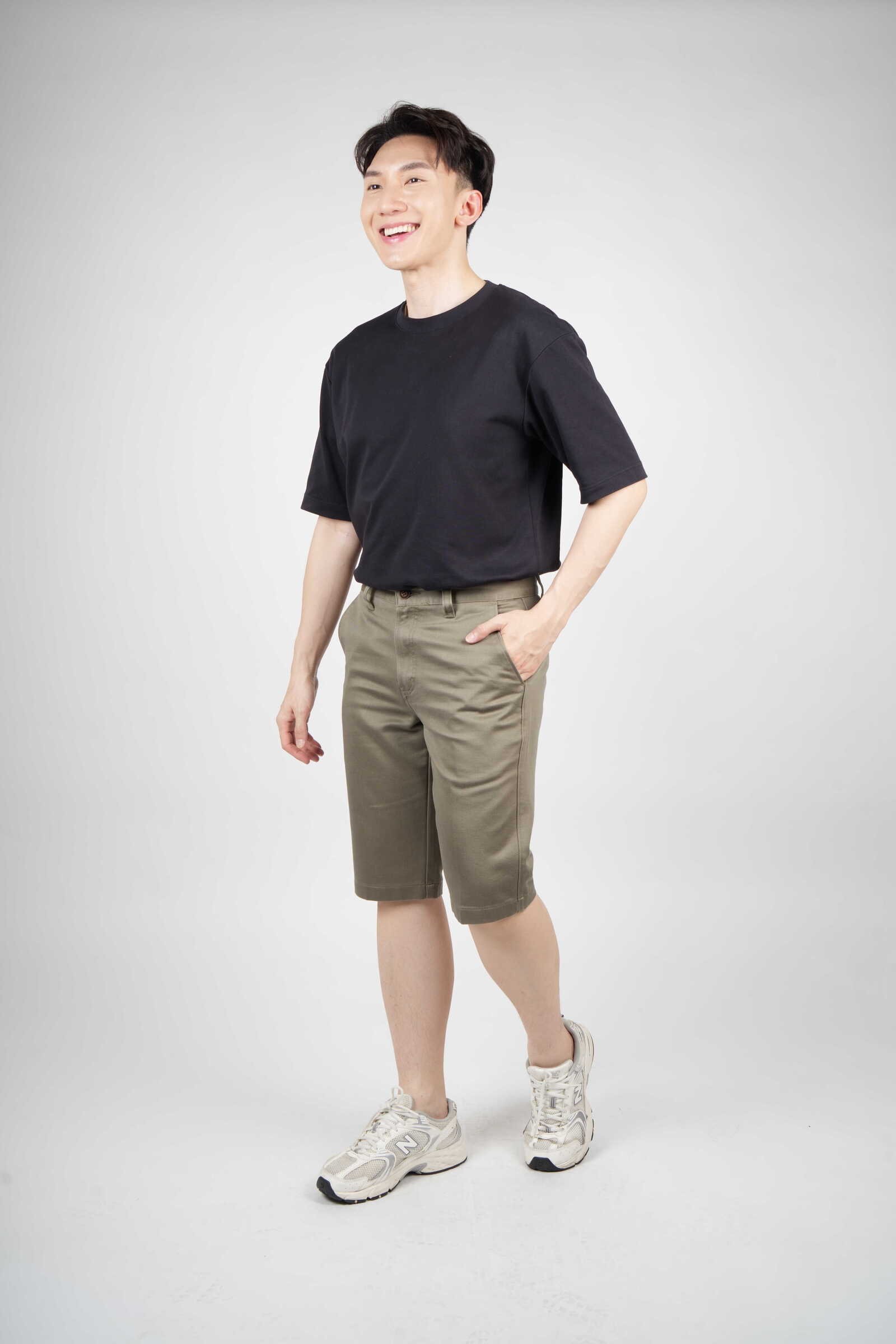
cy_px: 672
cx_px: 448
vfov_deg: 50.7
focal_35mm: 38
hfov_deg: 35.1
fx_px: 1419
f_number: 9
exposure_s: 1/160
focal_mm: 38
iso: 125
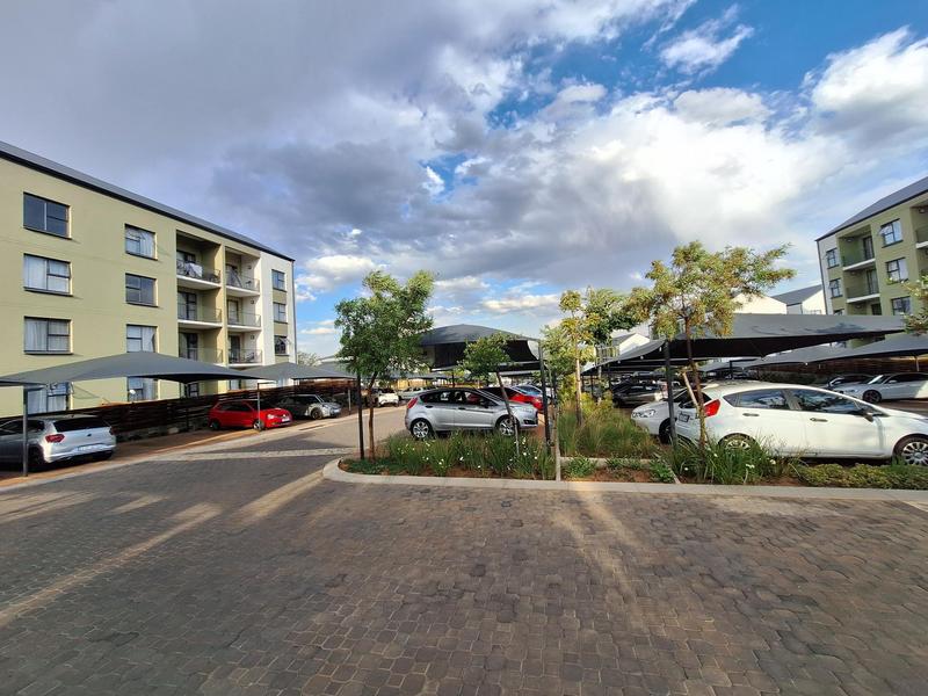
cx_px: 464
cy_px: 348
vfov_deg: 89.9
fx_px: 349
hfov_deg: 106.2
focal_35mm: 13
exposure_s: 1/896
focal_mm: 1.74
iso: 40
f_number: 2.2
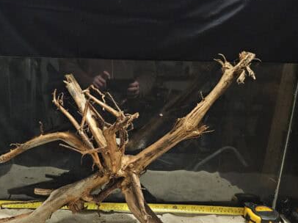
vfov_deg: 41.1
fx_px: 293
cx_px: 101
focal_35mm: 34
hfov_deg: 53.0
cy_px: 154
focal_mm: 5.4
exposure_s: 1/25
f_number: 1.8
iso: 1000
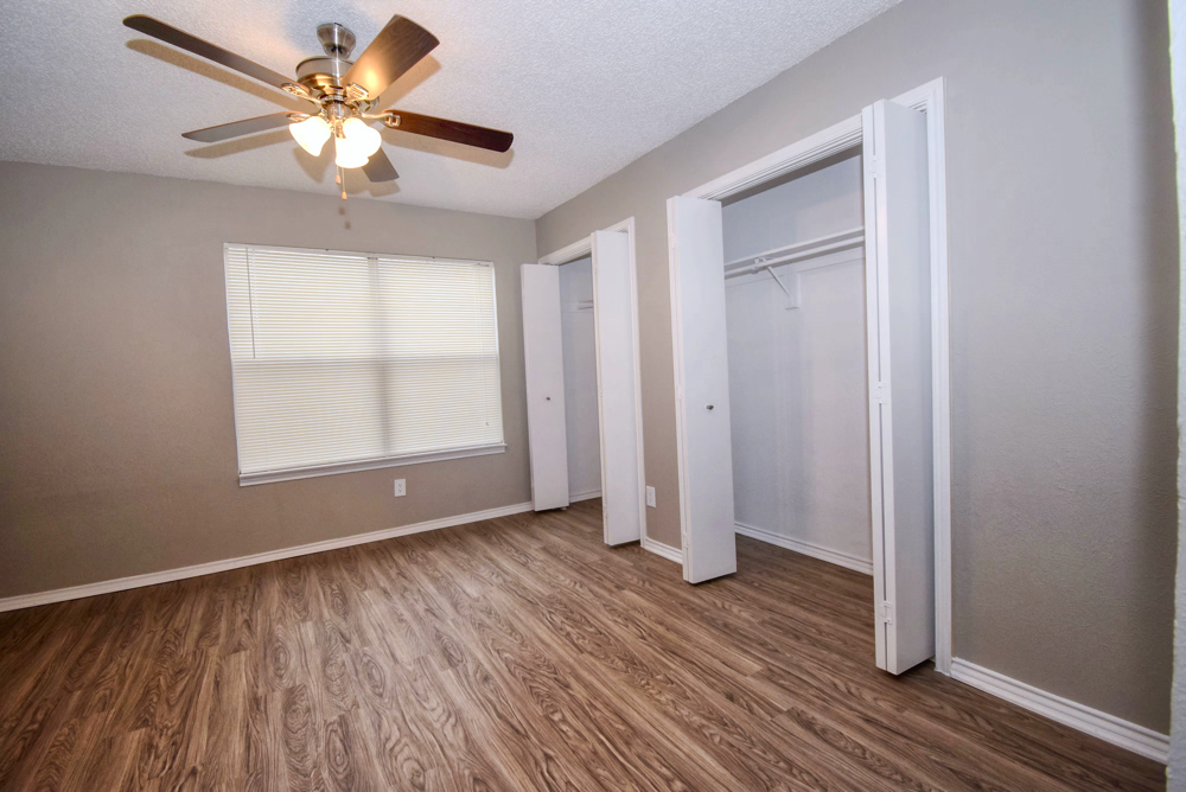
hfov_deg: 100.4
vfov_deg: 77.4
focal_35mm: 15
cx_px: 593
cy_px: 396
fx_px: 494
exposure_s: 1/100
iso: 800
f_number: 5
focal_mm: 10
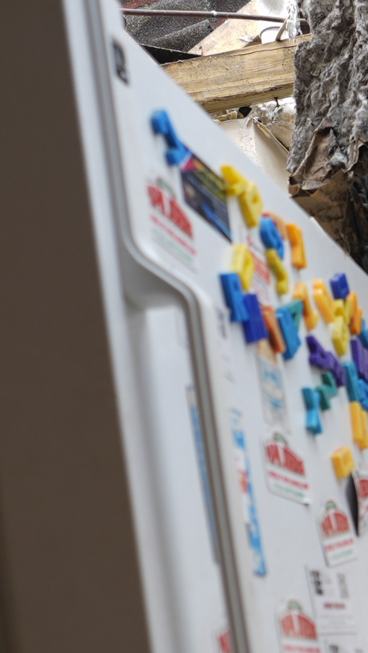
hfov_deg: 12.5
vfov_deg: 24.0
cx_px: 721
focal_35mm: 86
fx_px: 1491
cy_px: 596
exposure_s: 1/250
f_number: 2.8
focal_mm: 17
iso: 125
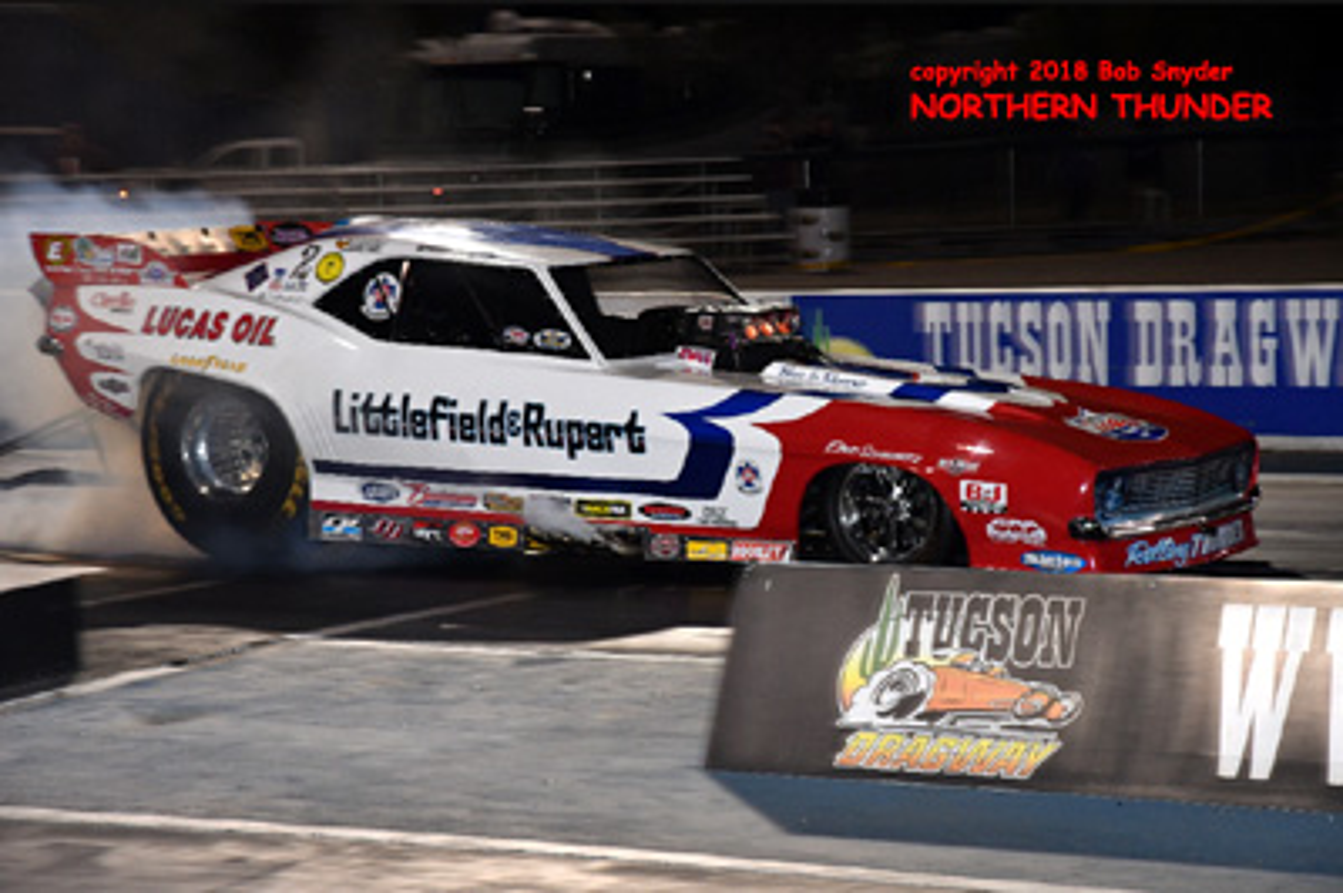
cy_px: 446
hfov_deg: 17.1
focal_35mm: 120
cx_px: 672
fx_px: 4473
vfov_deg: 11.4
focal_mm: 80
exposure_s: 1/200
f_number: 5.6
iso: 1250
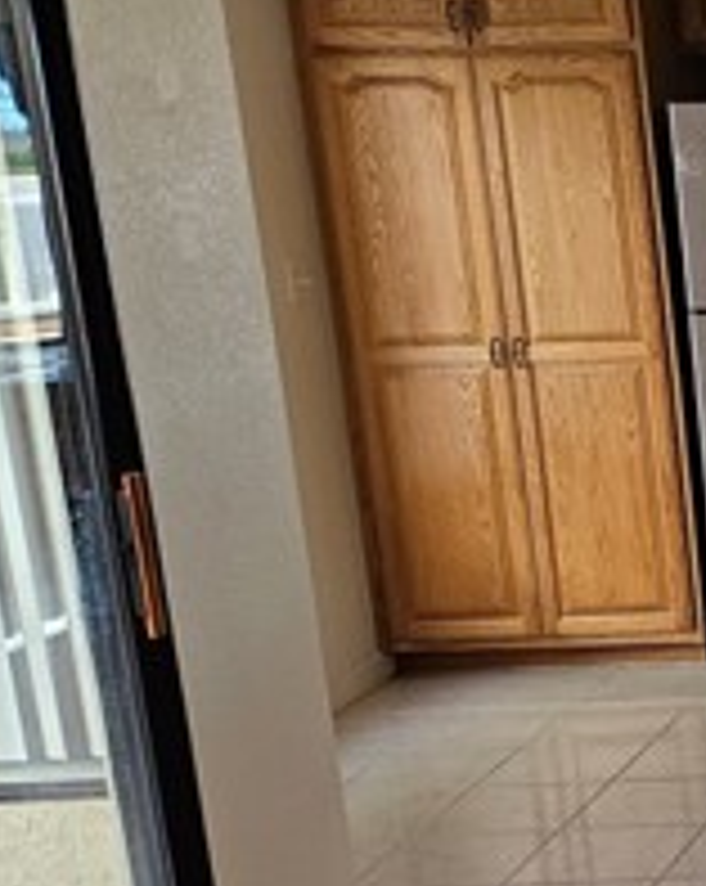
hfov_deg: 16.1
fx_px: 1911
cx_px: 1425
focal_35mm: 73
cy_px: 526
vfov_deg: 26.1
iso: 160
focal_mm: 5.4
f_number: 1.8
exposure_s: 1/120
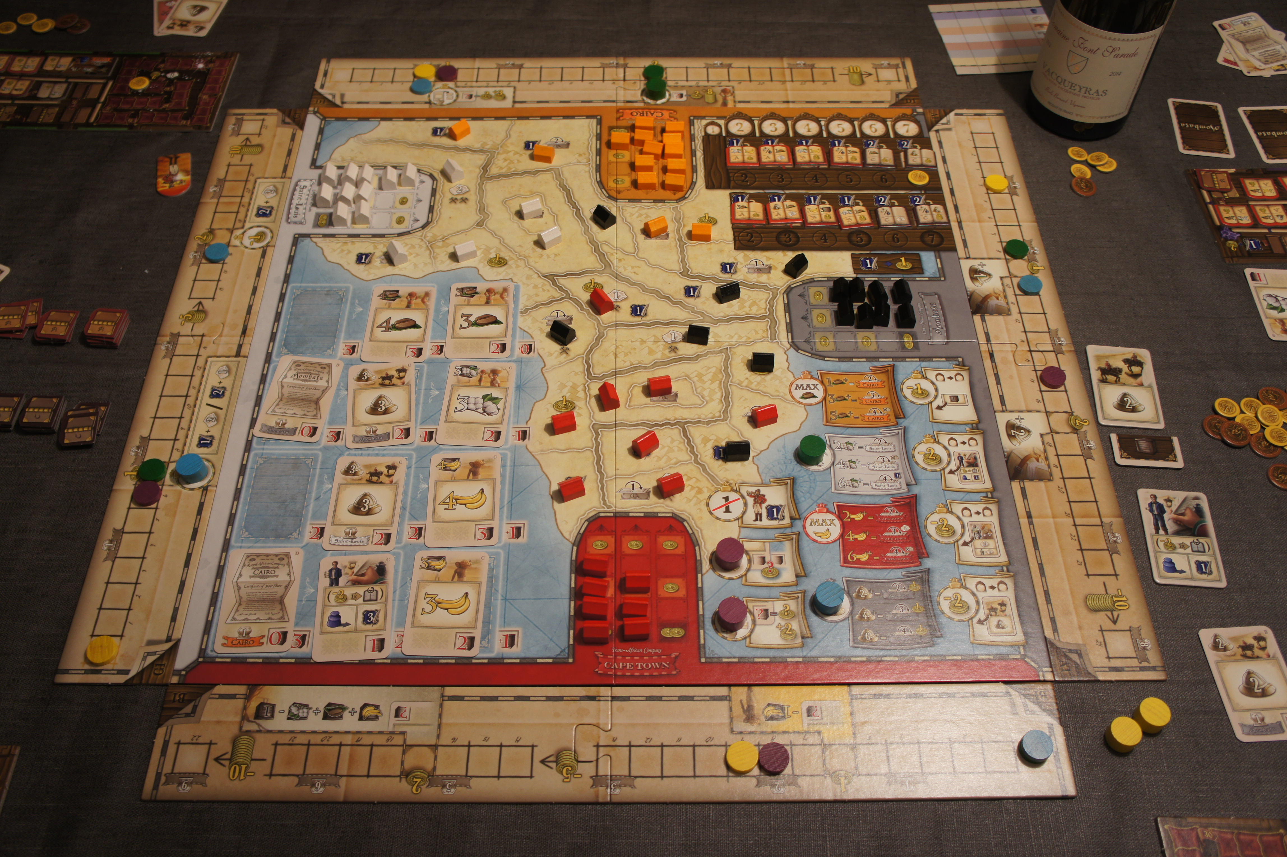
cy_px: 428
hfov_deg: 59.5
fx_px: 1125
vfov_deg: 41.7
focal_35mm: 32
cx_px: 644
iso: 200
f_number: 4
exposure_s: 1/40
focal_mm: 21
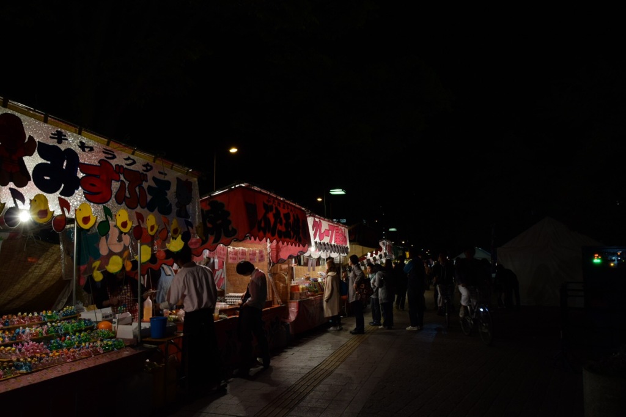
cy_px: 208
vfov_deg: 47.9
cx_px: 313
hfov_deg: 67.4
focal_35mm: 27
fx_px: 469
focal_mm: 18
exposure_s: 1/30
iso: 800
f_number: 8
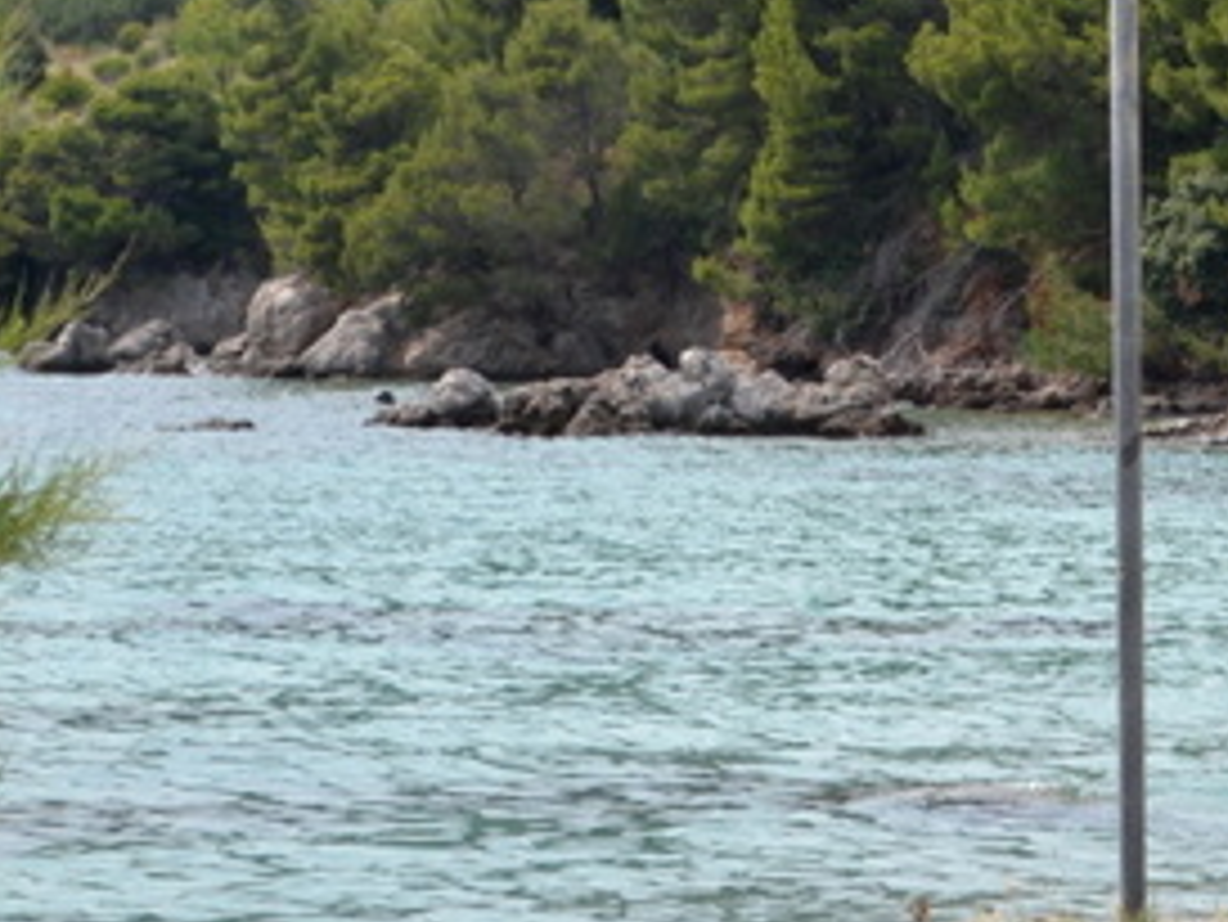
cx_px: 1147
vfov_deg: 7.3
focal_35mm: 203
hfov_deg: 9.7
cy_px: -162
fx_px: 7205
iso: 400
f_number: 5.6
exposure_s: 1/1000
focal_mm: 48
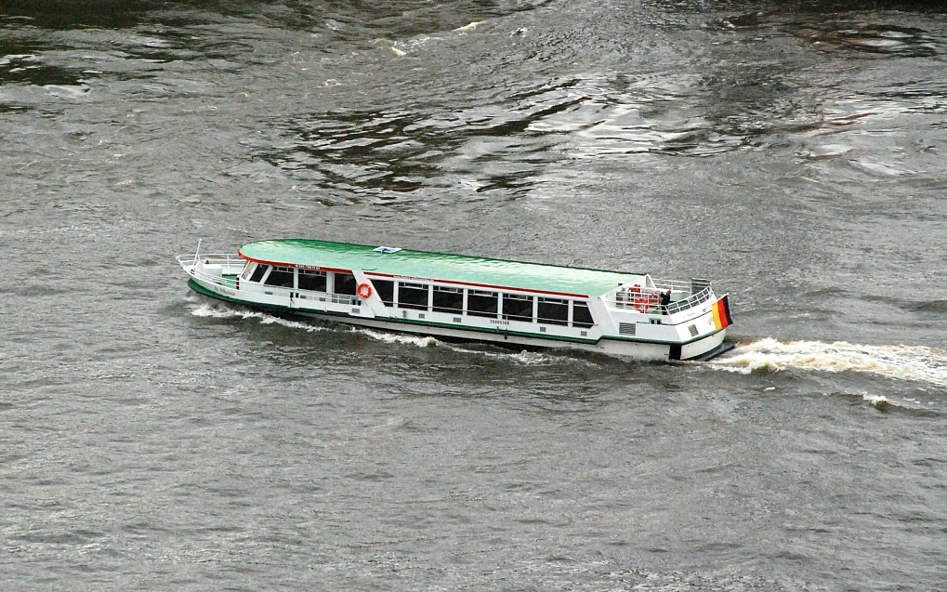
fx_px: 5356
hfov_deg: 10.1
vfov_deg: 6.3
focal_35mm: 208
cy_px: 281
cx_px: 473
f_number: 5.6
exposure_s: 1/1600
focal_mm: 135
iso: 1600
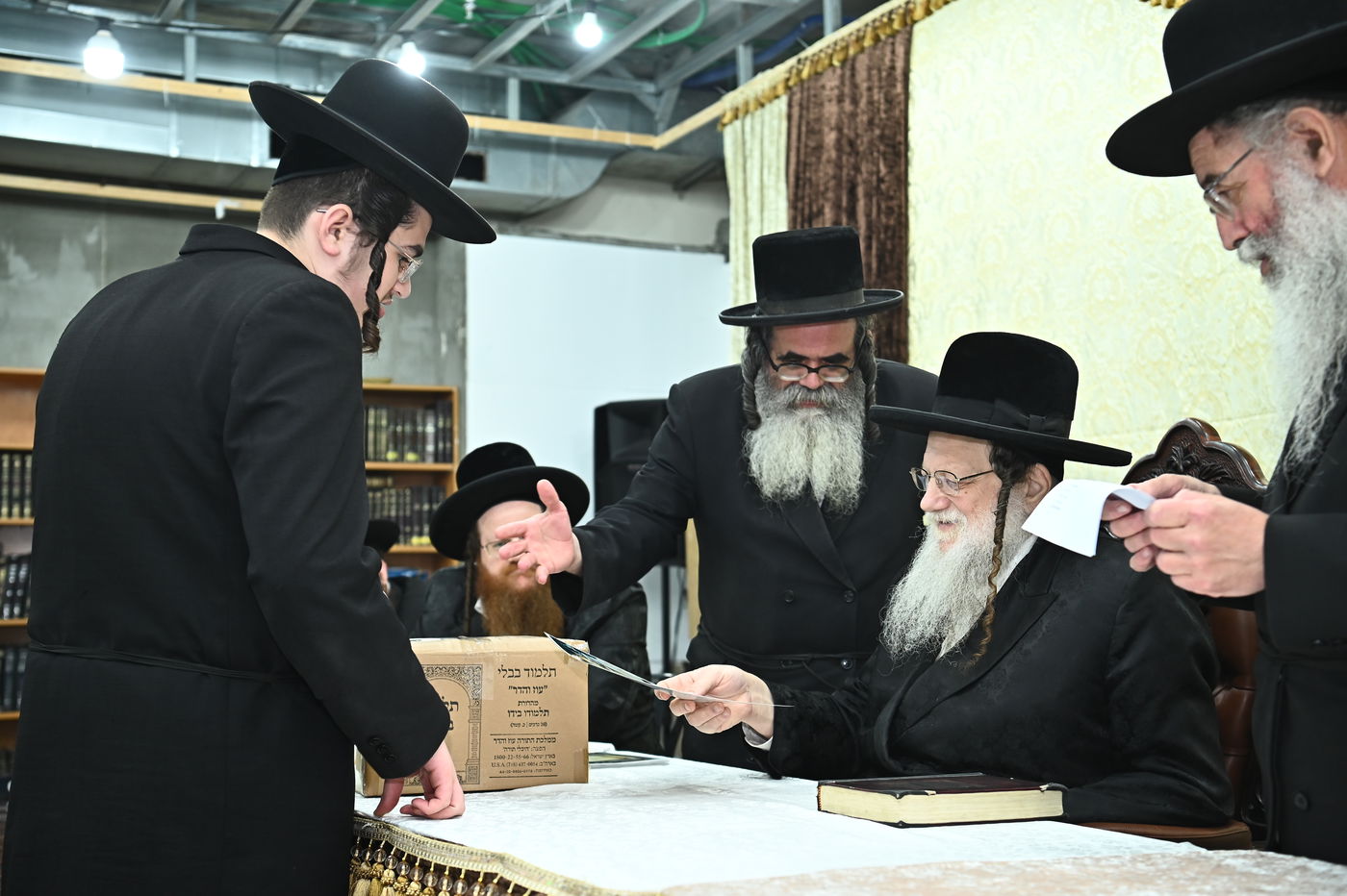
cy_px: 448
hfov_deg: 39.6
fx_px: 1870
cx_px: 674
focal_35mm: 50
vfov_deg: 27.0
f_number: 4
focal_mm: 50
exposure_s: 1/125
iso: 1000
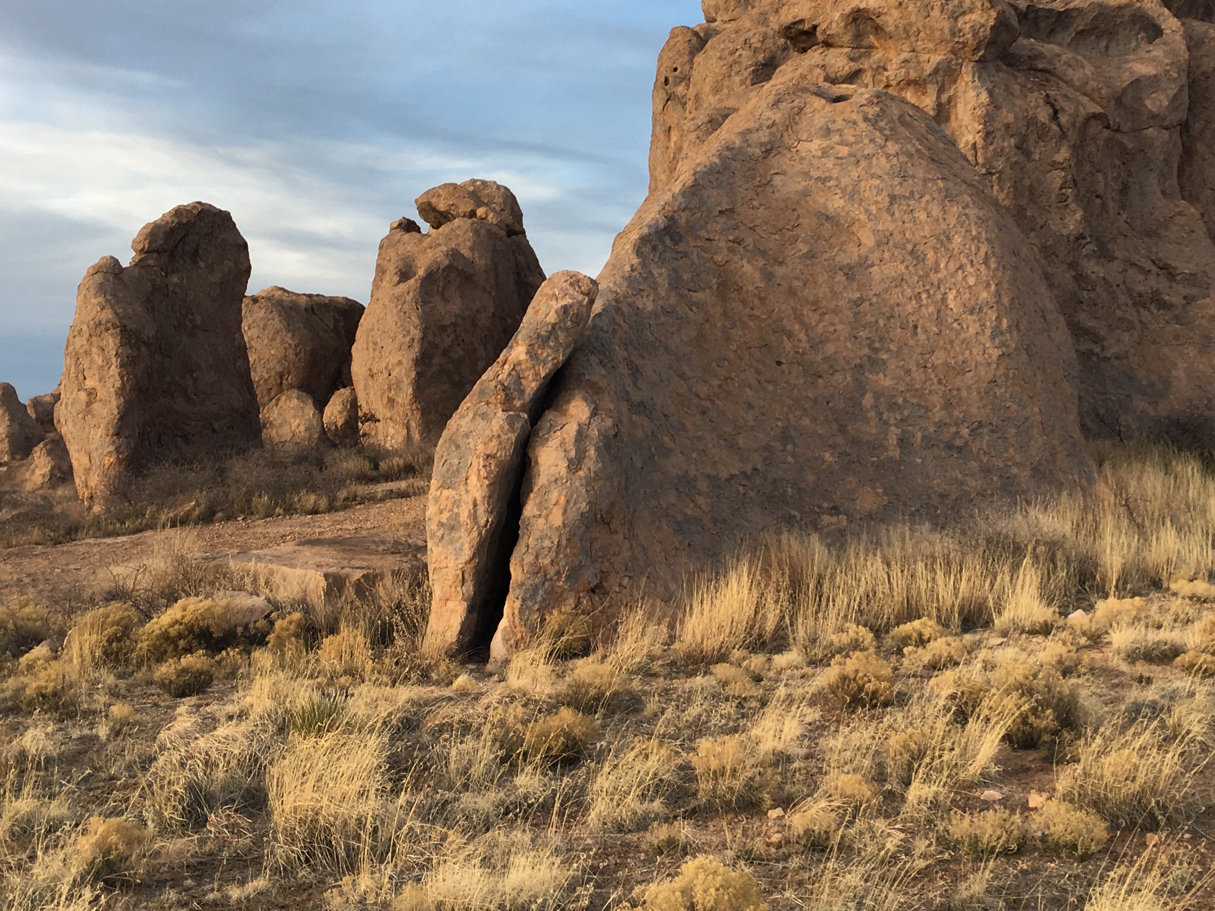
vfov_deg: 29.6
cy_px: 350
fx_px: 1720
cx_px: 686
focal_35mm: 49
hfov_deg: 38.8
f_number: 2.2
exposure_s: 1/179
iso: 25
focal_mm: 4.15
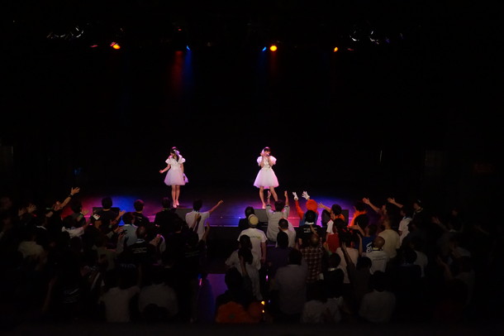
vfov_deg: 36.8
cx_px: 252
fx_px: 504
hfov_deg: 53.2
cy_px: 168
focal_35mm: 36
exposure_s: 1/200
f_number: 4.5
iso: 4000
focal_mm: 24
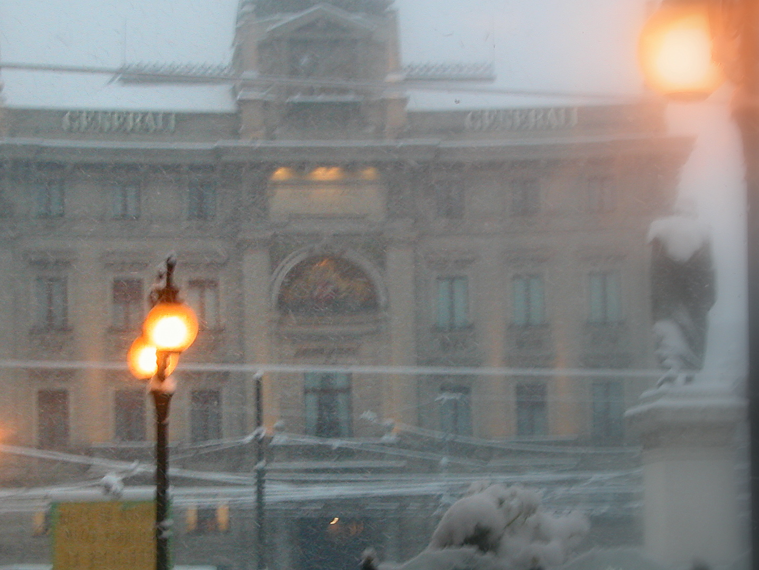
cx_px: 270
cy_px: 415
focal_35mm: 123
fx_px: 2697
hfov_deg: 16.0
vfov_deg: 12.0
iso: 100
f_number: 5.2
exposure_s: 1/20.9
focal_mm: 17.8
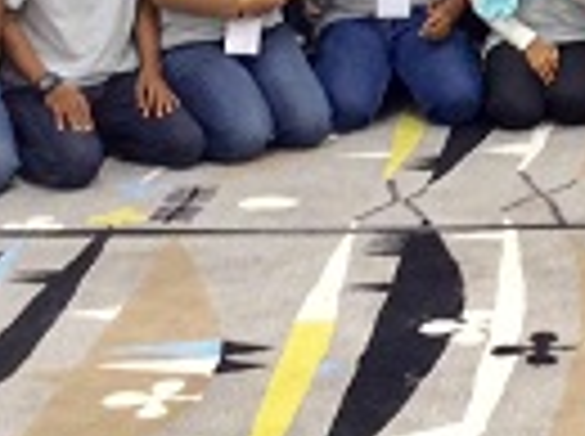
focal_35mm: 123
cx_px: 576
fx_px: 2075
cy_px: -281
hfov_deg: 15.8
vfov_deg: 11.4
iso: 100
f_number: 2.4
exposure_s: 1/25
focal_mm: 3.3
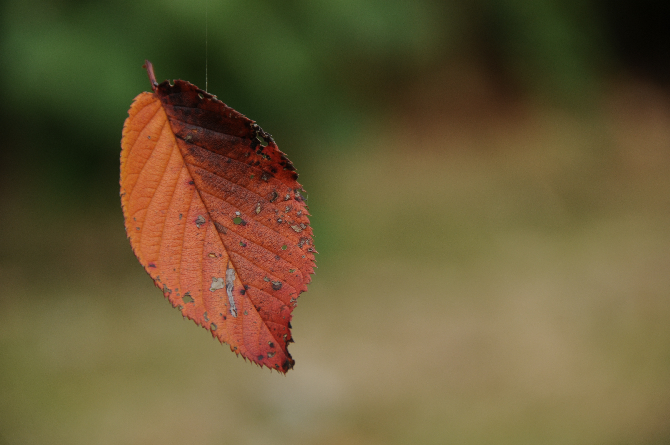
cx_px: 335
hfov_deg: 6.9
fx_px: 5576
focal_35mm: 300
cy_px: 222
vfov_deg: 4.6
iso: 200
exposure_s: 1/200
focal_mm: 200
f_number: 5.6
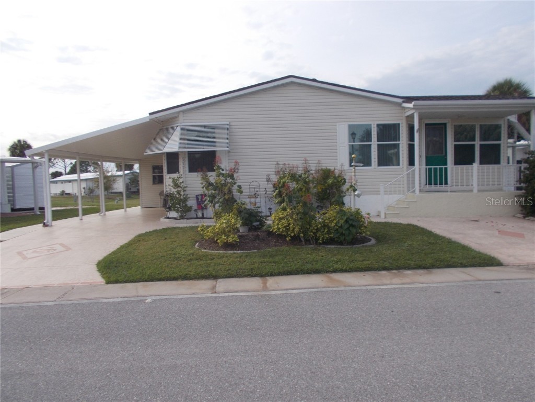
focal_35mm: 26
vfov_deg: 53.1
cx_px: 268
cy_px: 201
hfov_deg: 67.3
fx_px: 402
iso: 80
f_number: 8
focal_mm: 4.6
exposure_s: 1/100
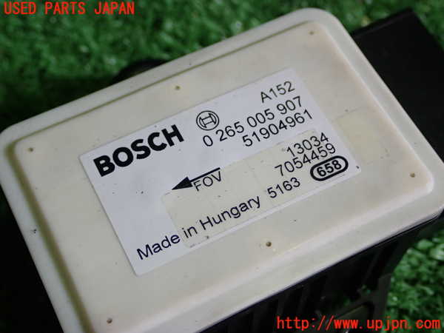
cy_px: 166
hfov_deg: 33.2
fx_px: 744
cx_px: 222
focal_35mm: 58
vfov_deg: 25.2
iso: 200
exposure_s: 1/60
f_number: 3.5
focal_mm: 10.35
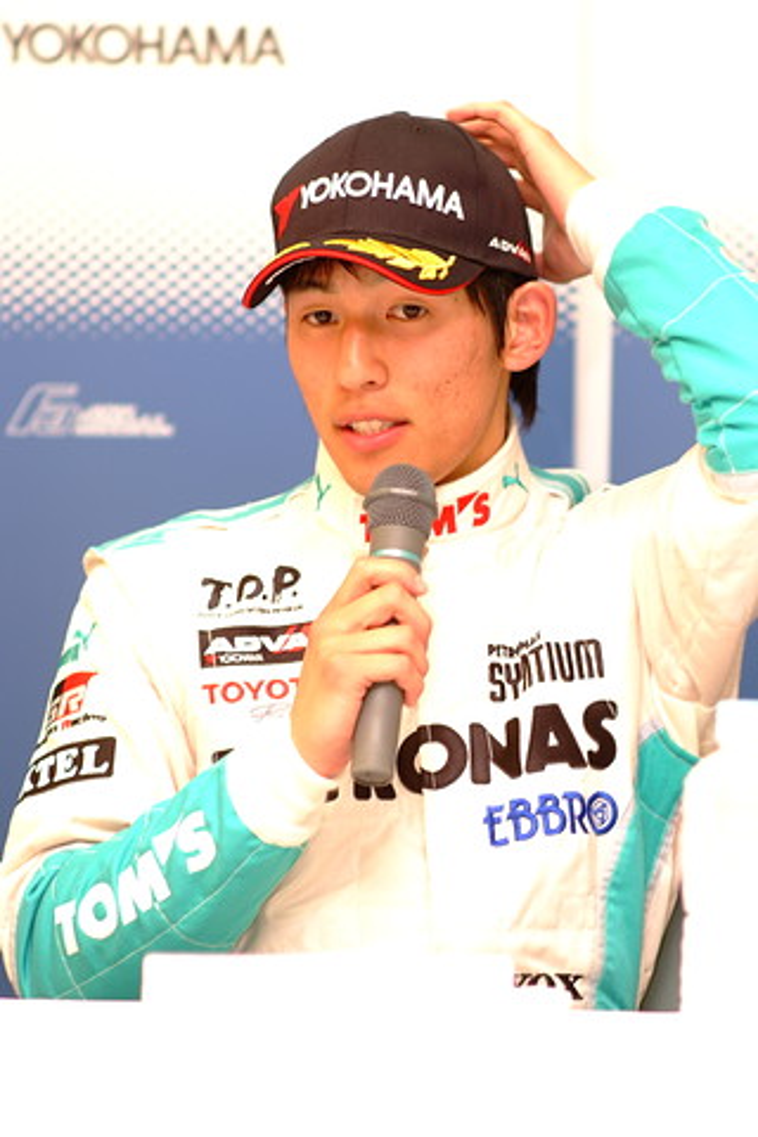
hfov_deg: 8.7
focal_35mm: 158
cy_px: 568
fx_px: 4990
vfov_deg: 13.0
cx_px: 379
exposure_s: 1/114
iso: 400
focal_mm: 105
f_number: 2.8
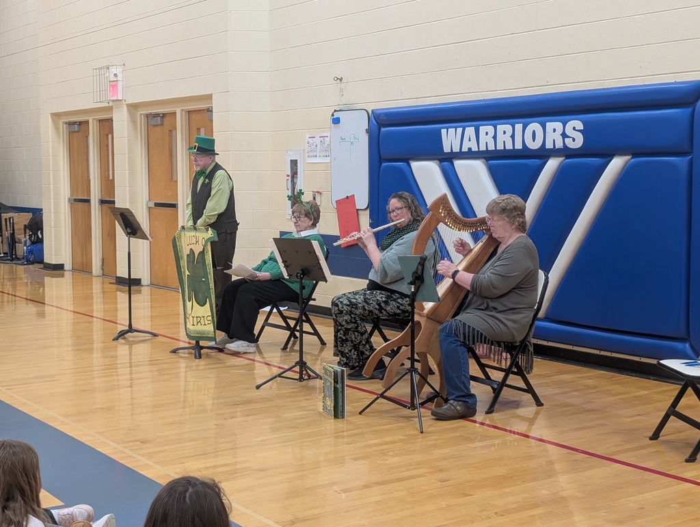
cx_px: 350
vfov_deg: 29.7
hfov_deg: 38.9
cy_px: 264
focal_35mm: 49
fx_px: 992
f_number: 1.68
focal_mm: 6.9
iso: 94
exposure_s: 1/23.8
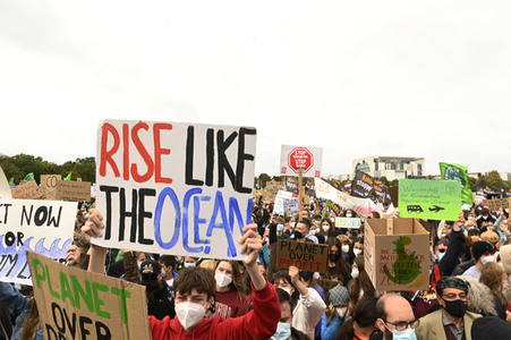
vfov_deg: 53.1
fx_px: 340
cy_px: 170
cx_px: 256
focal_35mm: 24
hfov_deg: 73.8
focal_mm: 24
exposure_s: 1/200
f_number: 18
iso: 1250
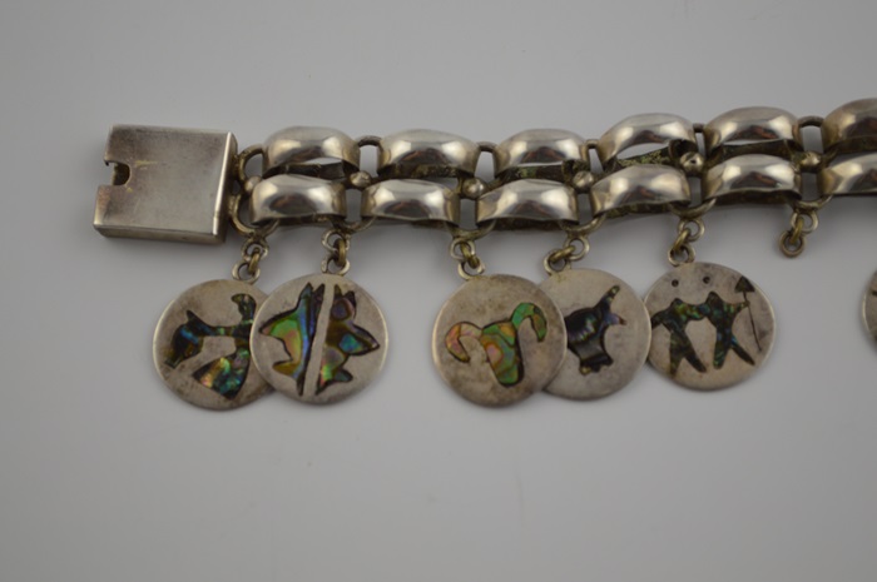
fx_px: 2007
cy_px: 291
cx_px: 438
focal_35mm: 82
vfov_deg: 16.5
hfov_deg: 24.6
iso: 400
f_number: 5.6
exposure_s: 1/125
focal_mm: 55
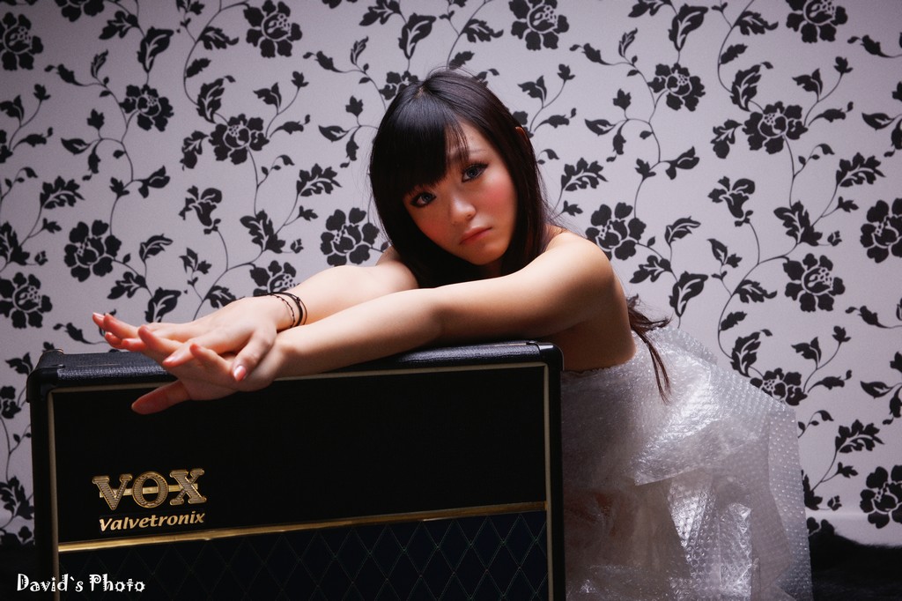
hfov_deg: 39.6
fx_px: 1252
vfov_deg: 27.0
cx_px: 451
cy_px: 300
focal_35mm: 50
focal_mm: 50
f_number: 8
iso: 100
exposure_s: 1/125
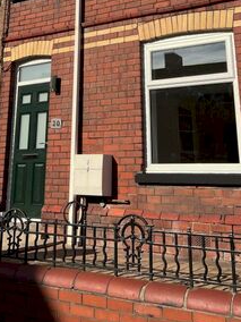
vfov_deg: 37.2
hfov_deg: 30.2
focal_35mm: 48
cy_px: 35
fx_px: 446
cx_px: 102
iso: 50
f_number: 1.5
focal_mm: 5.7
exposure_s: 1/5882
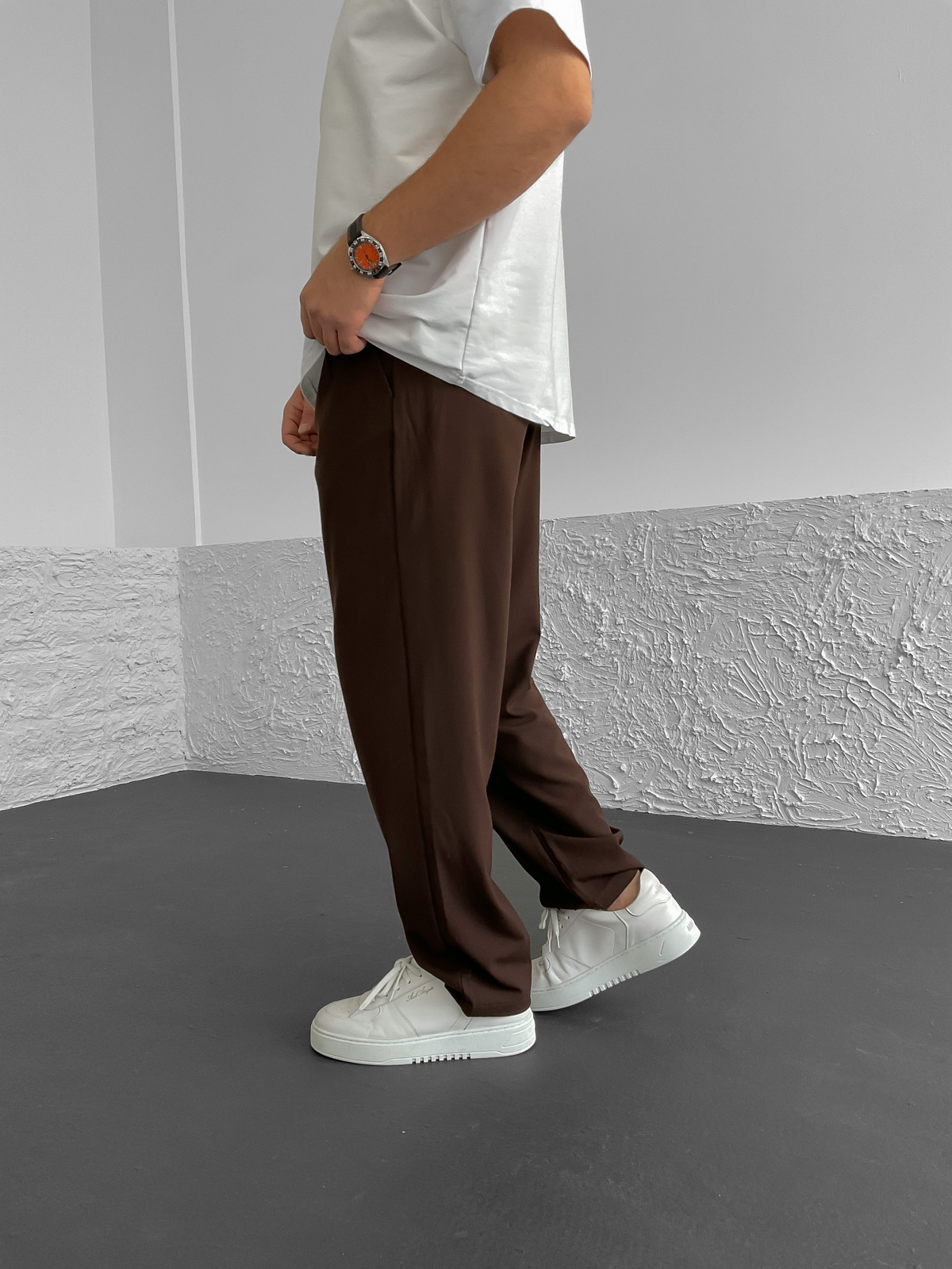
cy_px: 634
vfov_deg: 61.7
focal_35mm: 29
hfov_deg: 48.2
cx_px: 476
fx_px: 1063
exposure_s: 1/120
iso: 64
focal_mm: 3
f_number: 1.8
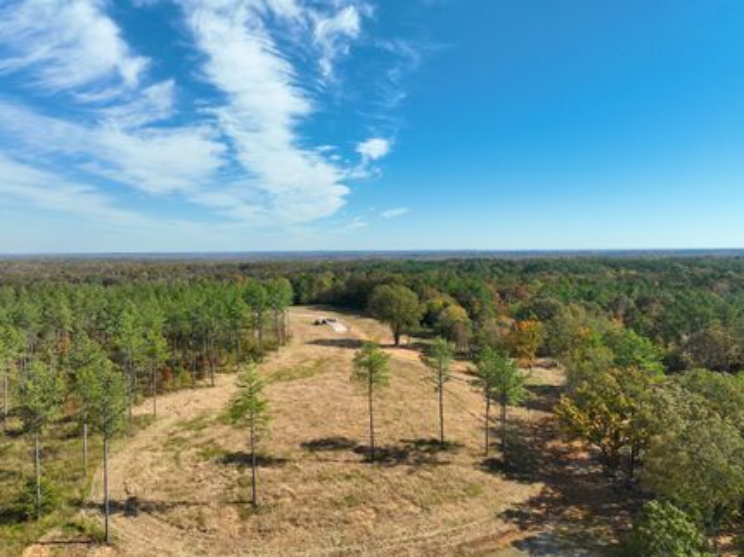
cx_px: 372
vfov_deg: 56.8
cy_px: 278
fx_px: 516
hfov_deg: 71.6
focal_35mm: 24
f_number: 2.8
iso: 120
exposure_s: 1/2000
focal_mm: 12.29
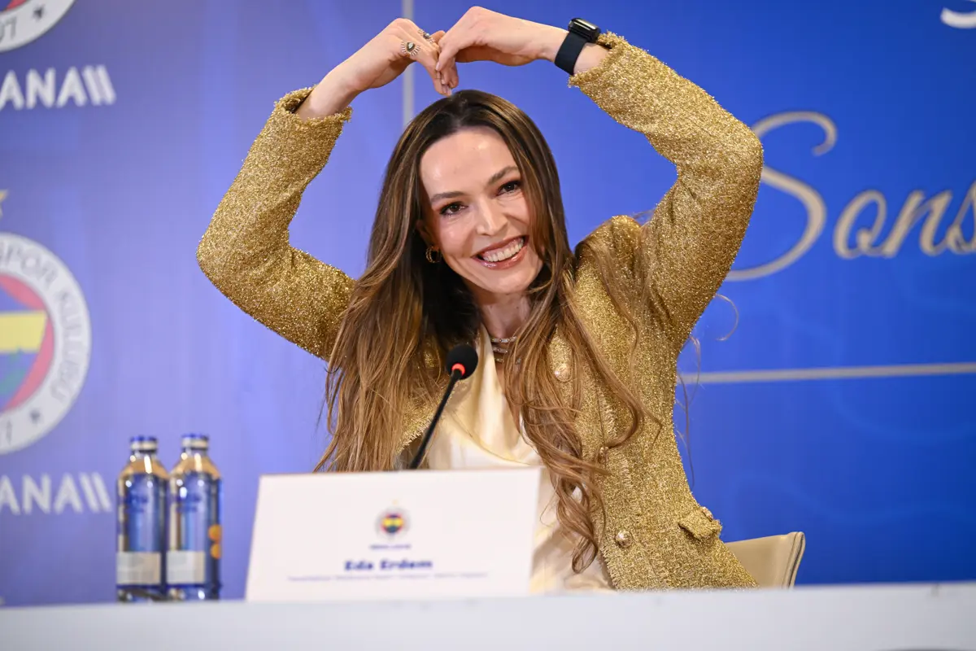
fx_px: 3931
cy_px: 326
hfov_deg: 14.2
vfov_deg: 9.5
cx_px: 488
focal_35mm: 145
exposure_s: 1/320
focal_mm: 145
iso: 1600
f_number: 3.2
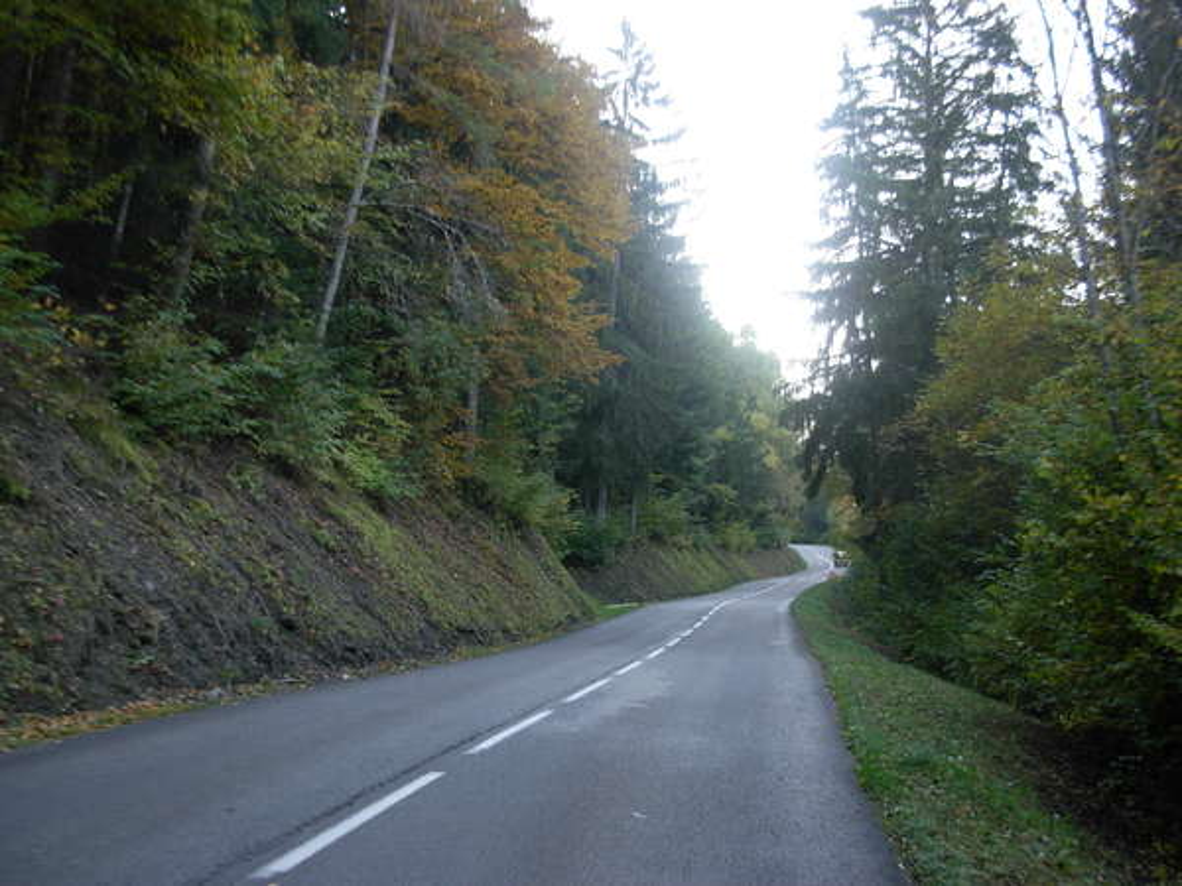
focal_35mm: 38
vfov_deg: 37.7
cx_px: 591
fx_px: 1298
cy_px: 443
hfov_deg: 49.0
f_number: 2.9
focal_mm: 6.3
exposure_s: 1/45.2
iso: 79
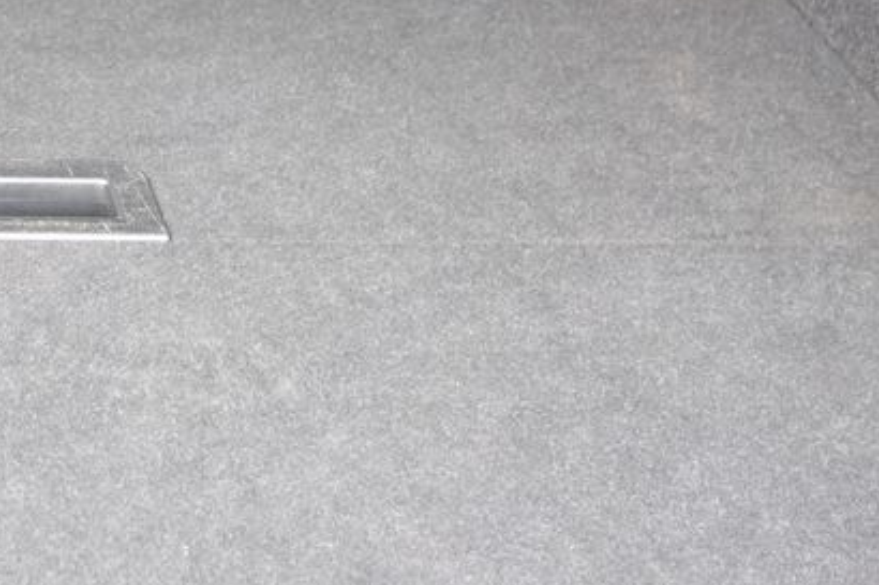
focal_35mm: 70
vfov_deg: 19.1
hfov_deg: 27.2
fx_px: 1708
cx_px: -11
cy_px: 63
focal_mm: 10.4
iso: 125
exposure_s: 1/80
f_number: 1.8
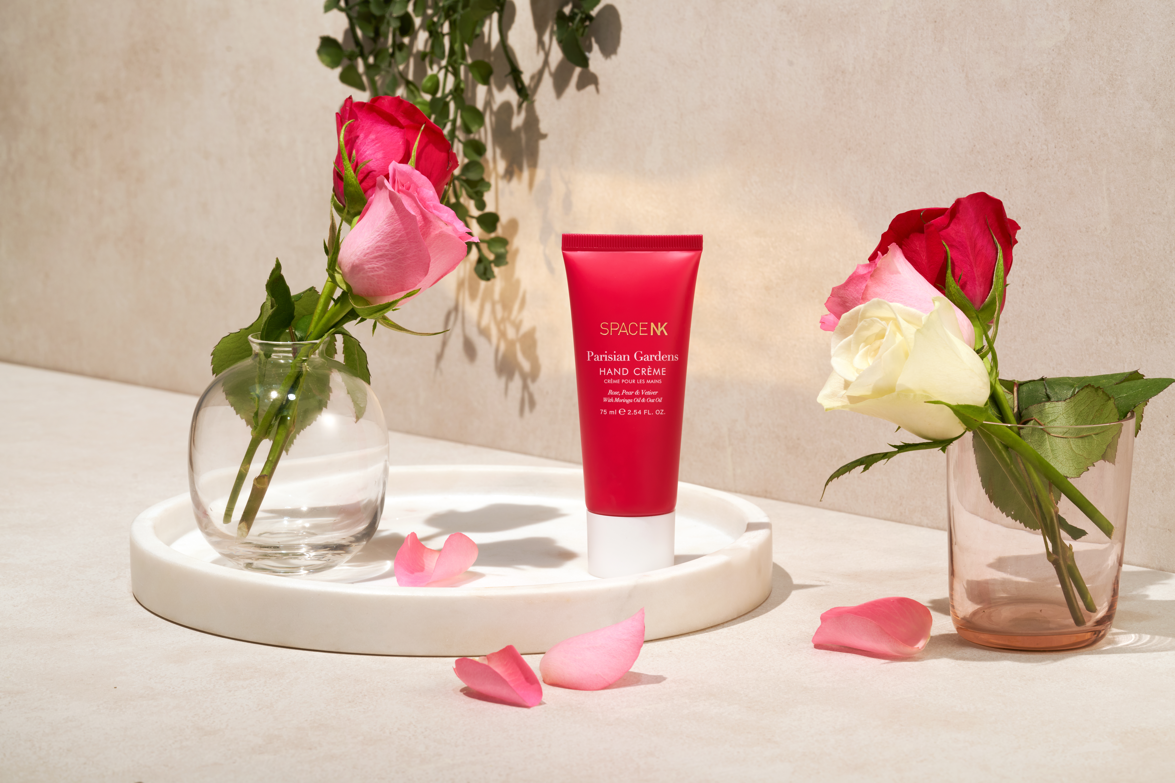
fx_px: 2937
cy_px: 392
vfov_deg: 15.2
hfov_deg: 22.6
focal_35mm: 90
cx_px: 588
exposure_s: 1/13
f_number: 14
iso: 100
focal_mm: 90
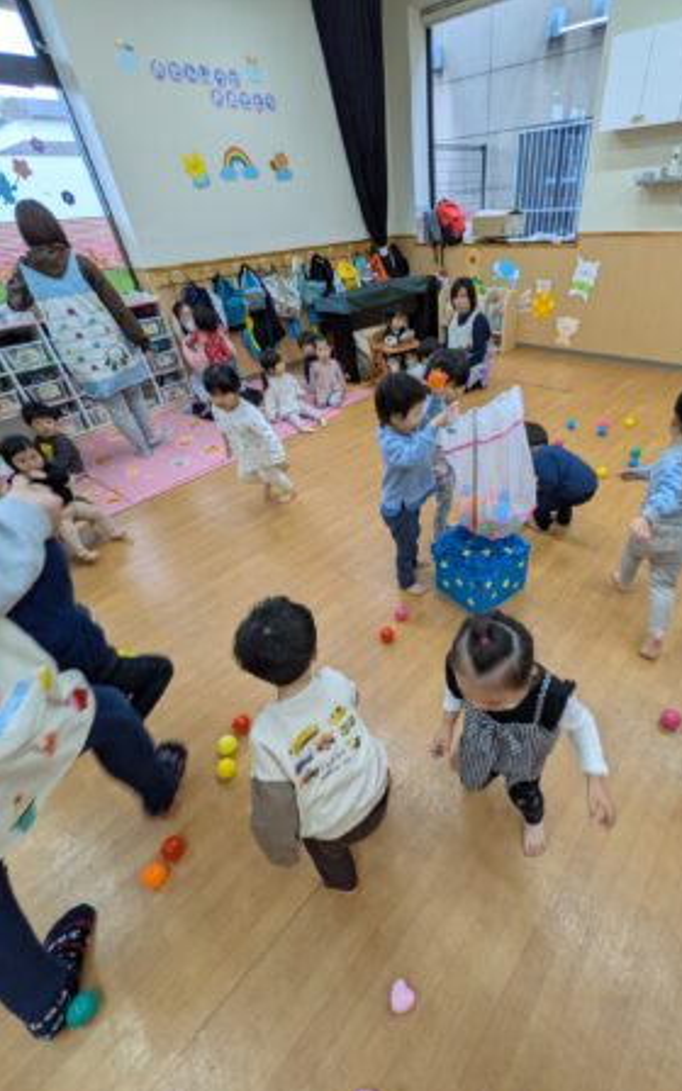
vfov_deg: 101.5
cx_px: 412
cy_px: 549
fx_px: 446
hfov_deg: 73.9
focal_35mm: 15
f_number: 2.2
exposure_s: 1/100
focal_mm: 1.83
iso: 107
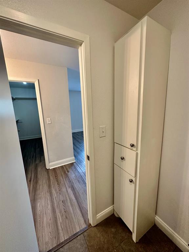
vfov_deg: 102.1
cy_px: 126
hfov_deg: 85.7
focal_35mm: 14
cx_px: 94
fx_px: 102
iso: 200
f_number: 2.2
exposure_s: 1/120
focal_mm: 2.22
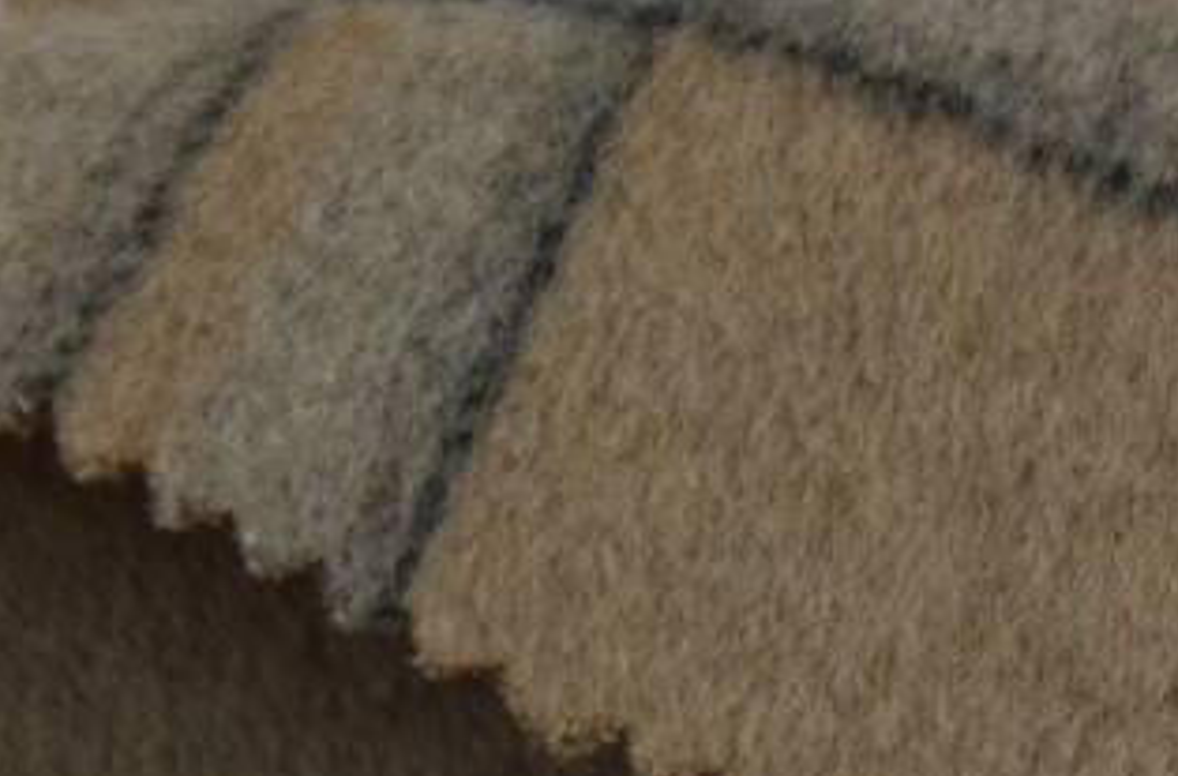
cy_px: 924
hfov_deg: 6.7
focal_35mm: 306
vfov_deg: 4.4
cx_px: 1073
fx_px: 9978
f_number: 8
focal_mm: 80
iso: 800
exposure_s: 1/20
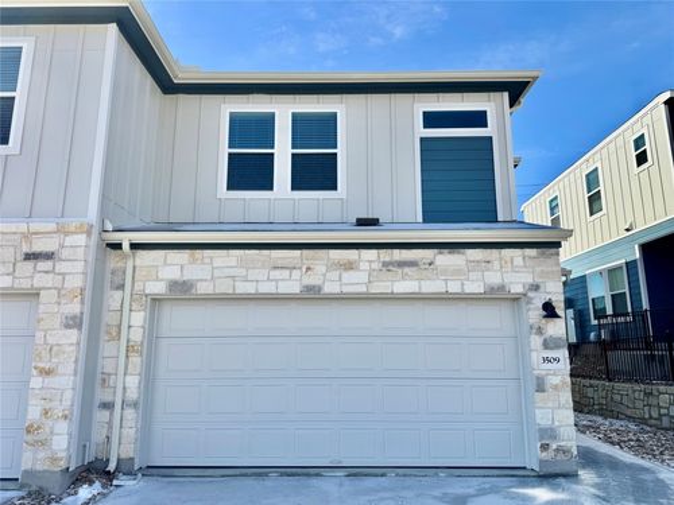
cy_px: 252
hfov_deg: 71.6
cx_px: 337
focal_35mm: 24
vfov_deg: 56.8
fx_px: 467
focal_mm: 6.76
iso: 80
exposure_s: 1/3247
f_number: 1.78
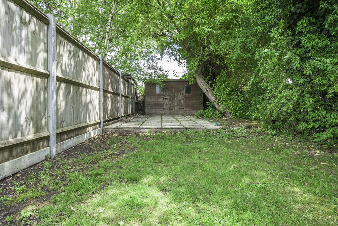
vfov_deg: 60.7
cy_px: 113
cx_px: 169
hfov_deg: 82.6
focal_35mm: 20
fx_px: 192
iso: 100
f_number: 9
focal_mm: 20.5
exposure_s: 1/30
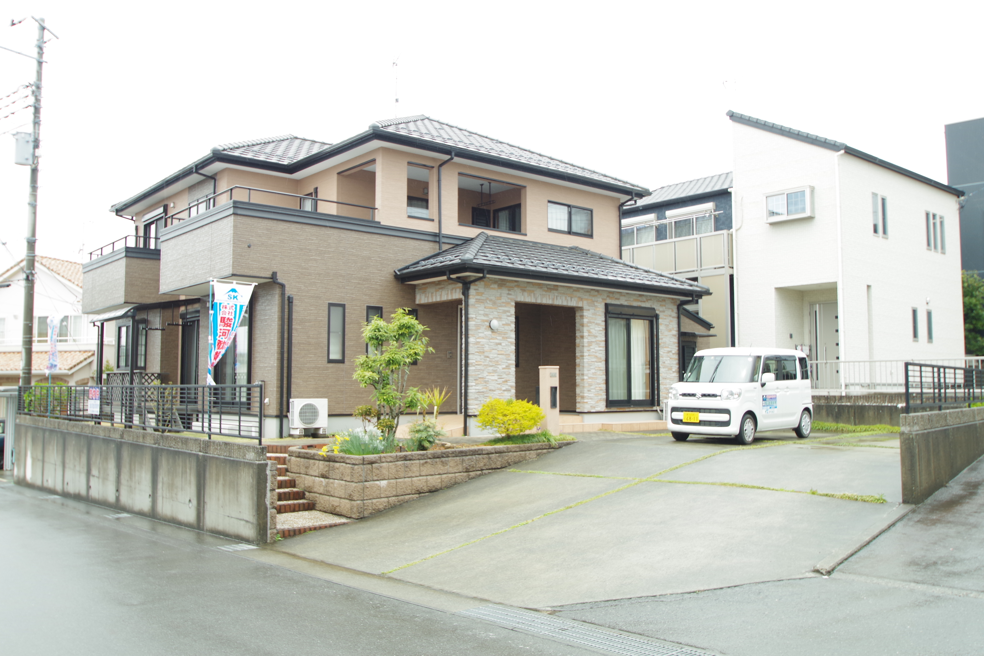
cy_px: 328
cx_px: 492
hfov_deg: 65.5
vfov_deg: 46.4
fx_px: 765
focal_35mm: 28
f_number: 7.1
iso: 200
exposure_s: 1/100
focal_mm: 19.38
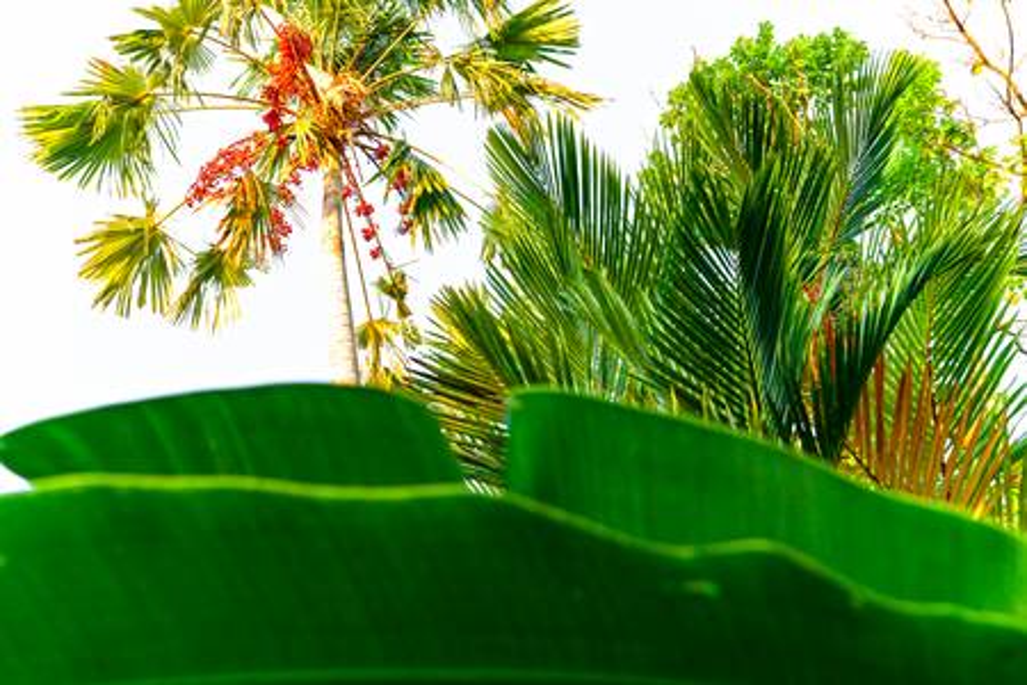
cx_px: 514
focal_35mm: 47
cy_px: 342
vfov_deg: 28.6
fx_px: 1341
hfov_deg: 41.9
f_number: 8
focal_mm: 47
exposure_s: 1/100
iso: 400
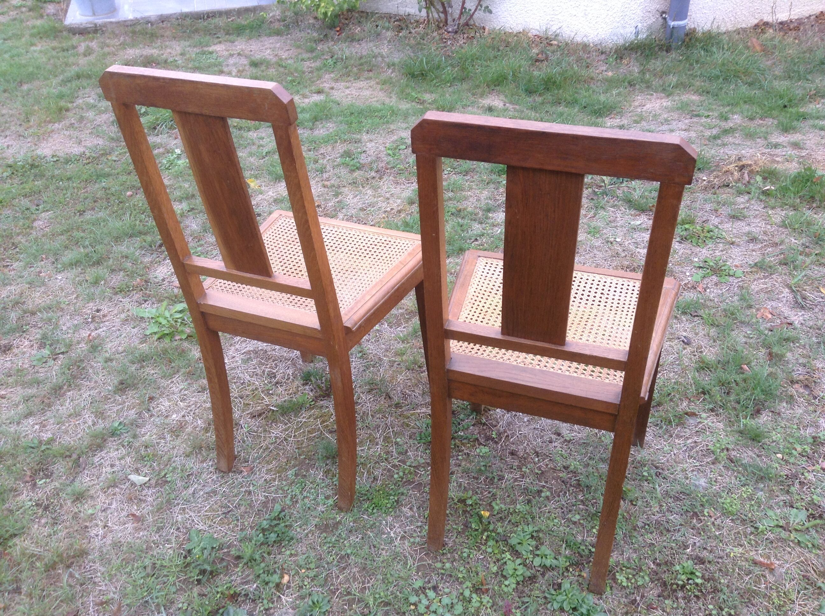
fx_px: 785
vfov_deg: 42.8
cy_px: 308
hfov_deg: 55.4
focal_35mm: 33
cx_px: 412
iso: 32
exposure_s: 1/60
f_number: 2.4
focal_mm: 3.3
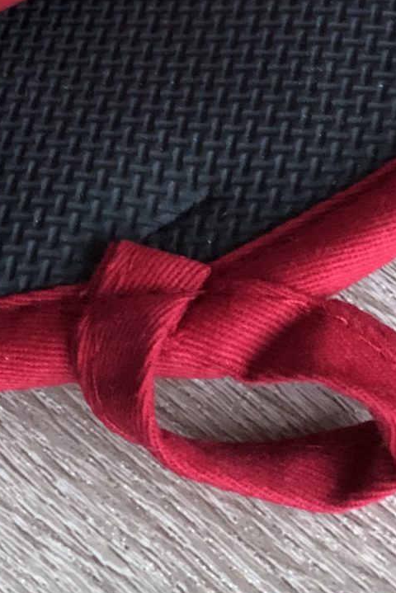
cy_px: -227
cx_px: -12
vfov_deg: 9.5
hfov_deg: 6.5
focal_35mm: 211
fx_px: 3478
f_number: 2.8
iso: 160
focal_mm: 6.6
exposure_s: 1/30
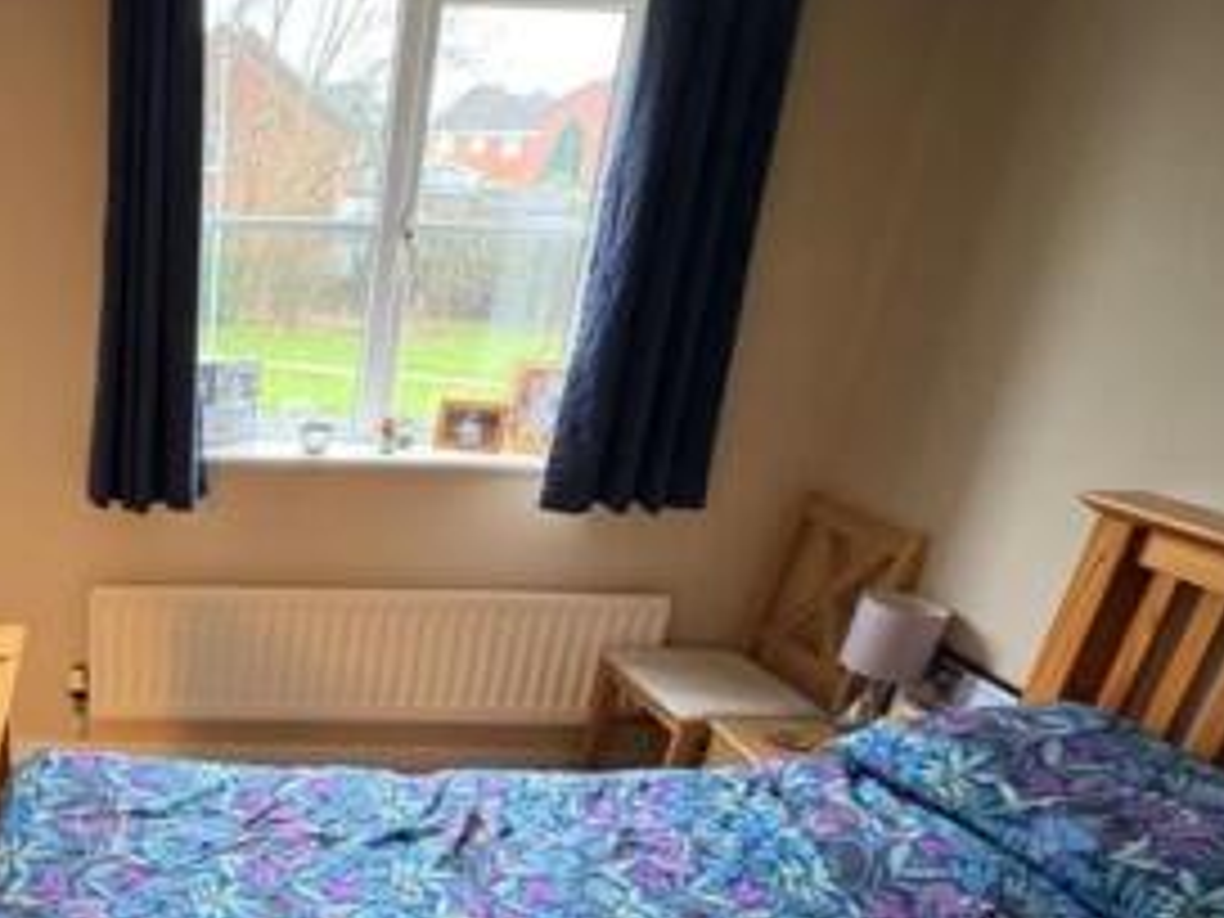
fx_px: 1061
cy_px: 682
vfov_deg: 45.3
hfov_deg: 53.2
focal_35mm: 30
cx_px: 144
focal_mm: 2.22
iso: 640
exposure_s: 1/33
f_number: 2.2
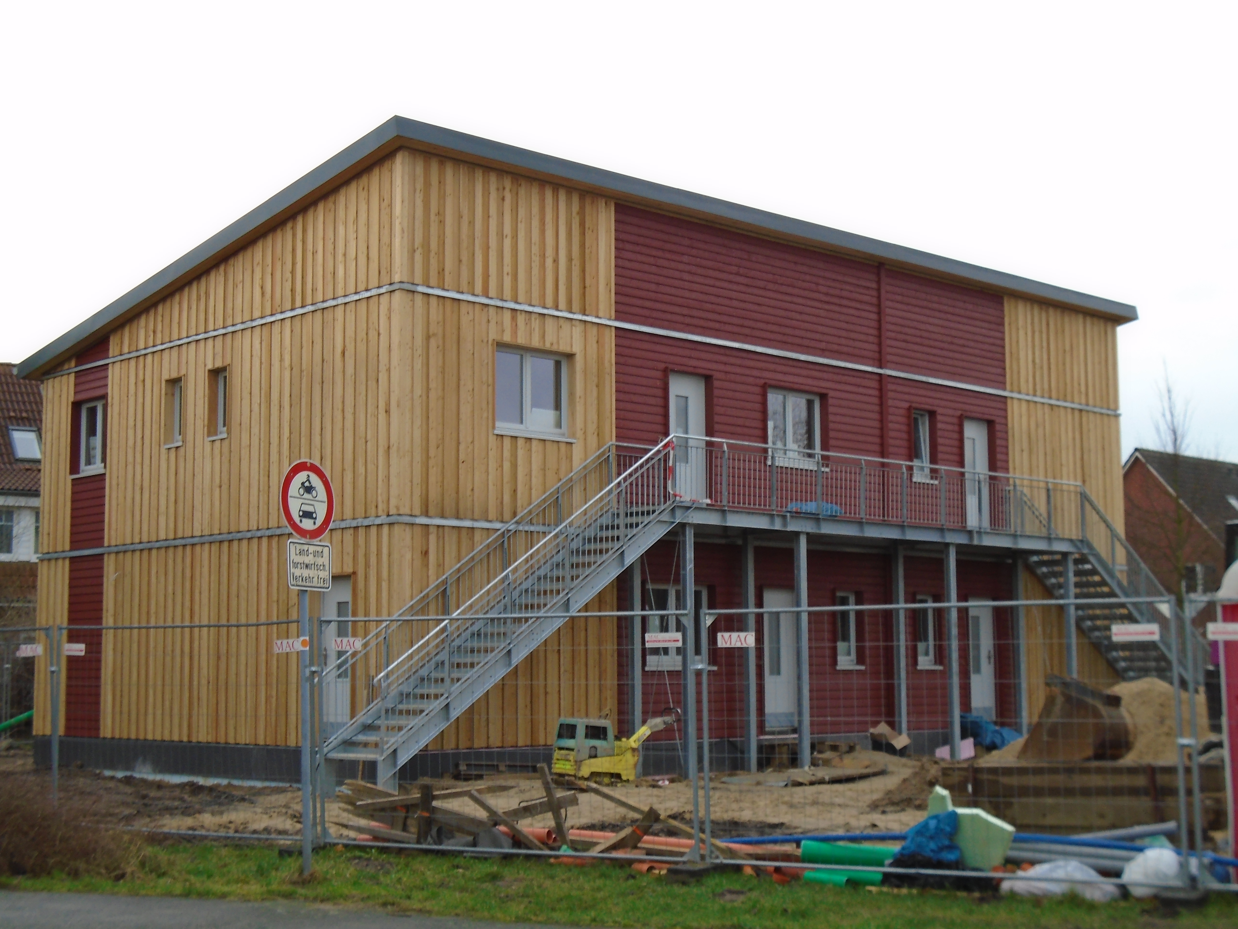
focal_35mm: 49
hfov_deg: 38.9
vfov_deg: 29.7
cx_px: 619
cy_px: 464
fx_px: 1752
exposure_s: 1/50
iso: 100
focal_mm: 8.7
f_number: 4.5
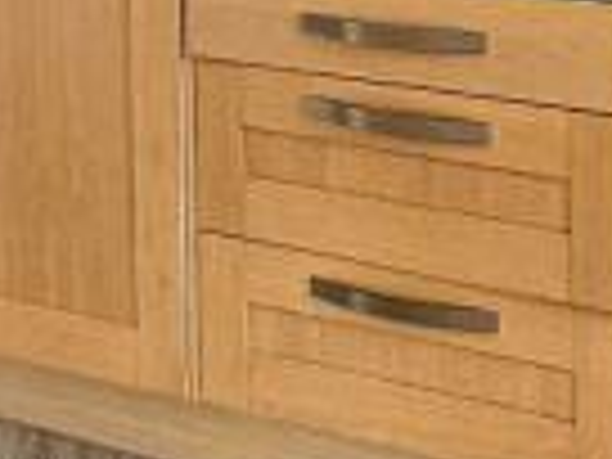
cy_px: -158
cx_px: 716
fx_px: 1733
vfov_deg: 14.4
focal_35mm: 98
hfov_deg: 19.0
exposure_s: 1/70.8
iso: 200
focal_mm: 2.2
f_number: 2.2
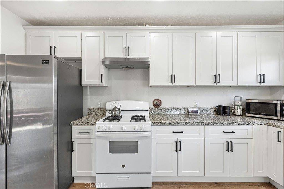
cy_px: 94
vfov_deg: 70.5
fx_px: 134
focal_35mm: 17
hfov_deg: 93.3
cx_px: 142
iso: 400
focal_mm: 17
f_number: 5.6
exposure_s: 1/13
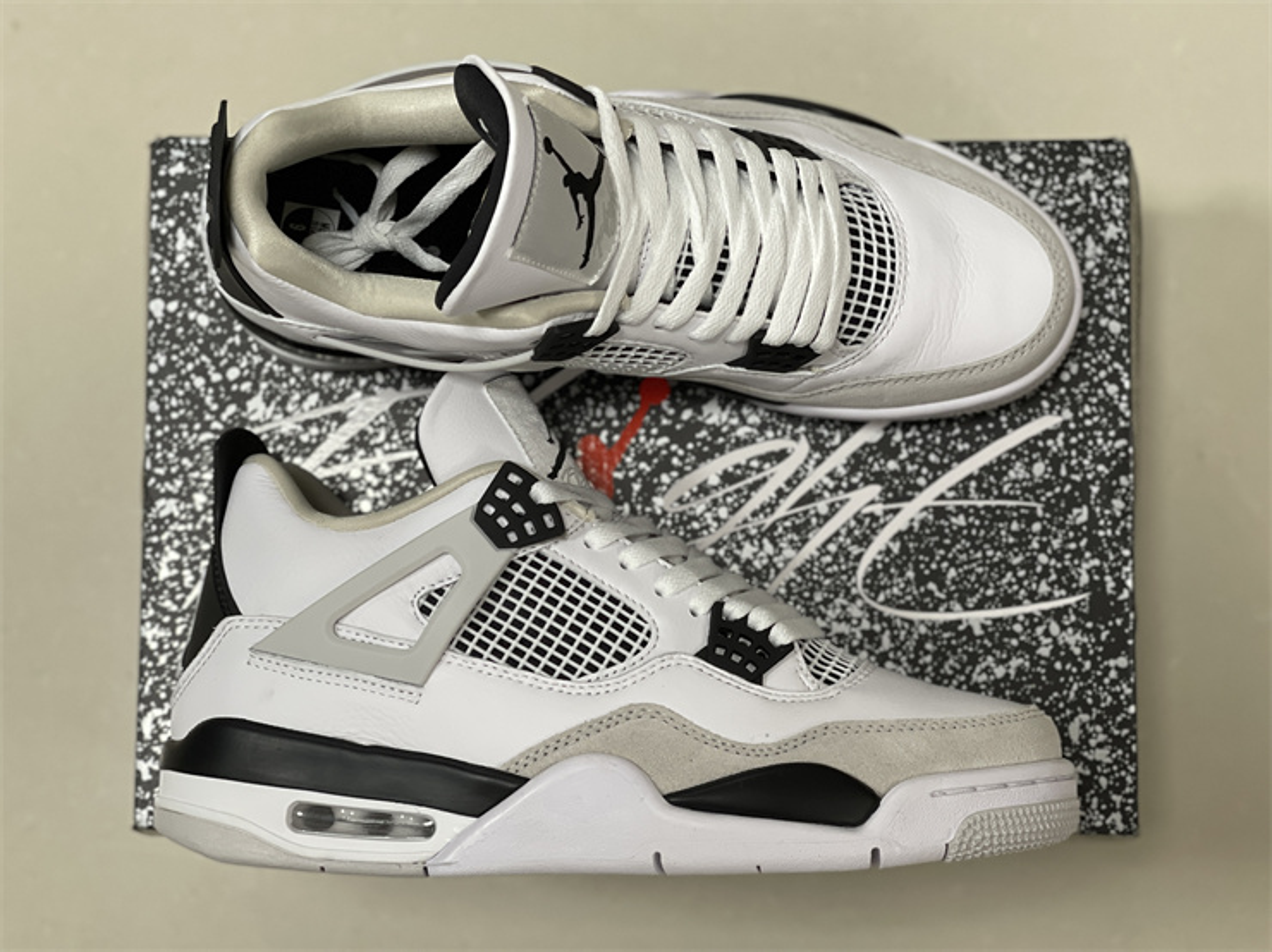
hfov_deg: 30.3
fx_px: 2350
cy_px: 476
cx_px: 636
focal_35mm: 64
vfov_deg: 22.9
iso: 125
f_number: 2.2
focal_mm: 7.5
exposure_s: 1/33
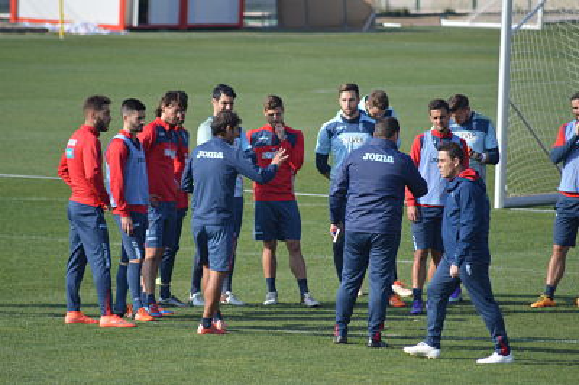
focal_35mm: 450
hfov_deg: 4.6
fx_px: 7231
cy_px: 192
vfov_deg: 3.0
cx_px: 290
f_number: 5.6
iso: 400
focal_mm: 300
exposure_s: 1/1250
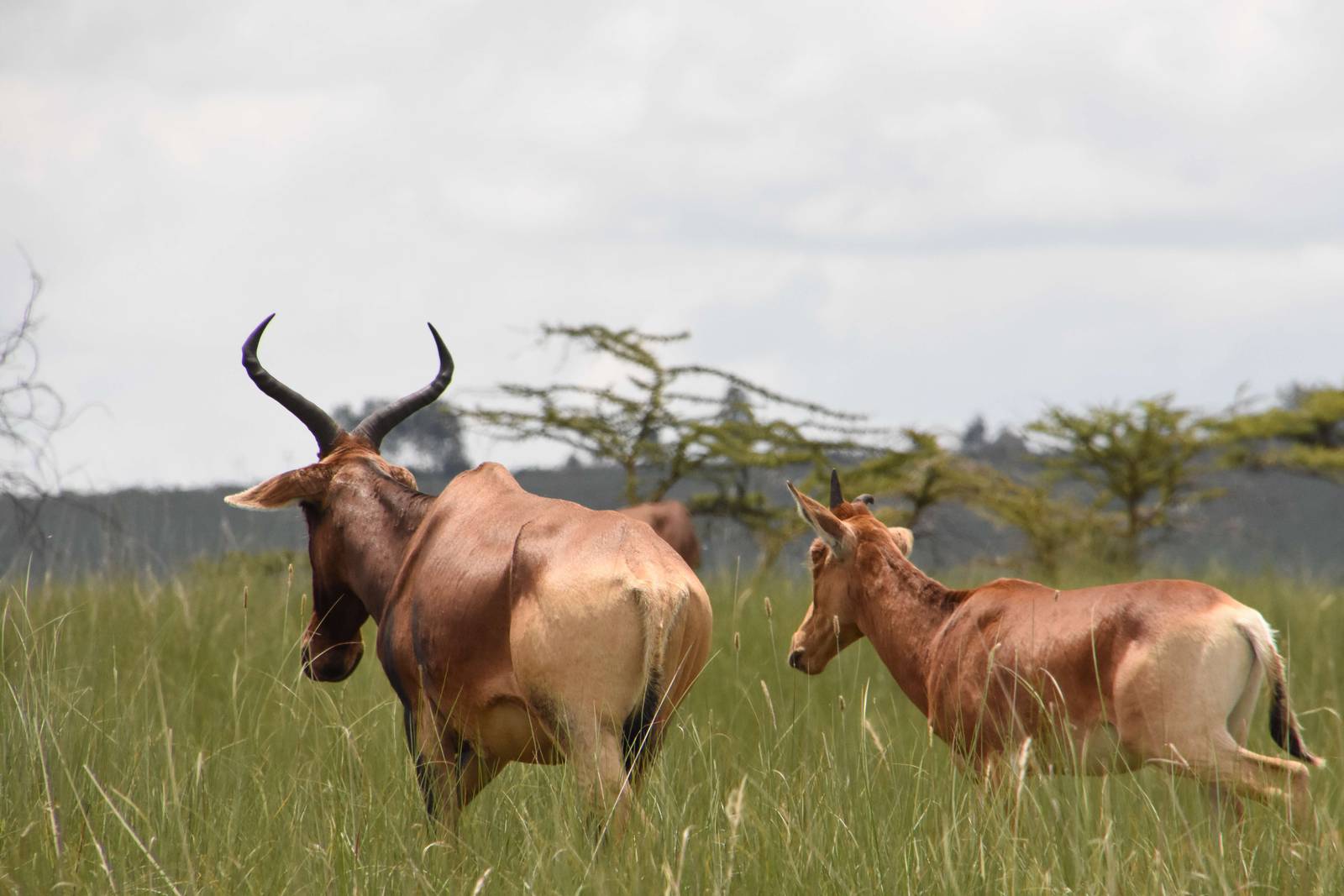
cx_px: 672
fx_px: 16800
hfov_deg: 4.6
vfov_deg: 3.1
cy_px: 448
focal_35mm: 450
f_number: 13
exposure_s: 1/2000
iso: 2000
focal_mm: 300
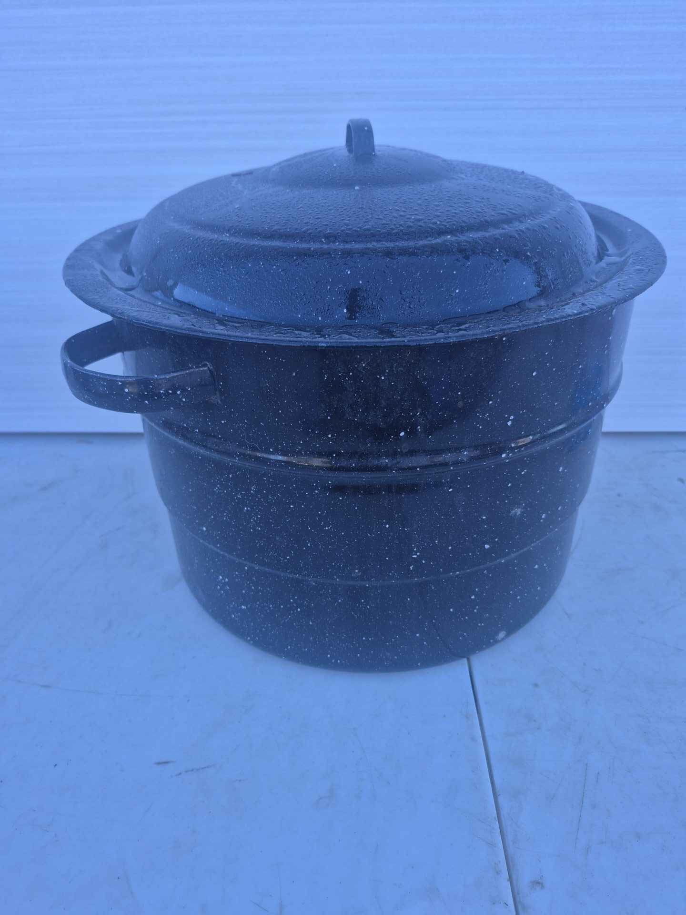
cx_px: 343
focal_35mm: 23
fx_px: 608
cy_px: 458
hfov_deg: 58.9
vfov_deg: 73.9
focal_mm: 5.4
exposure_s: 1/180
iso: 40
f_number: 1.8
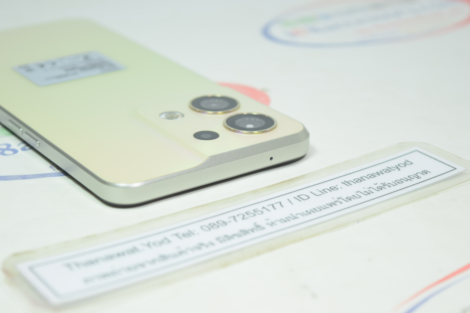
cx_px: 235
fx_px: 1057
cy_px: 156
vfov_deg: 16.9
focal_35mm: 81
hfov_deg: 25.1
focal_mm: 52
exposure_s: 1/80
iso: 400
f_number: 5.6
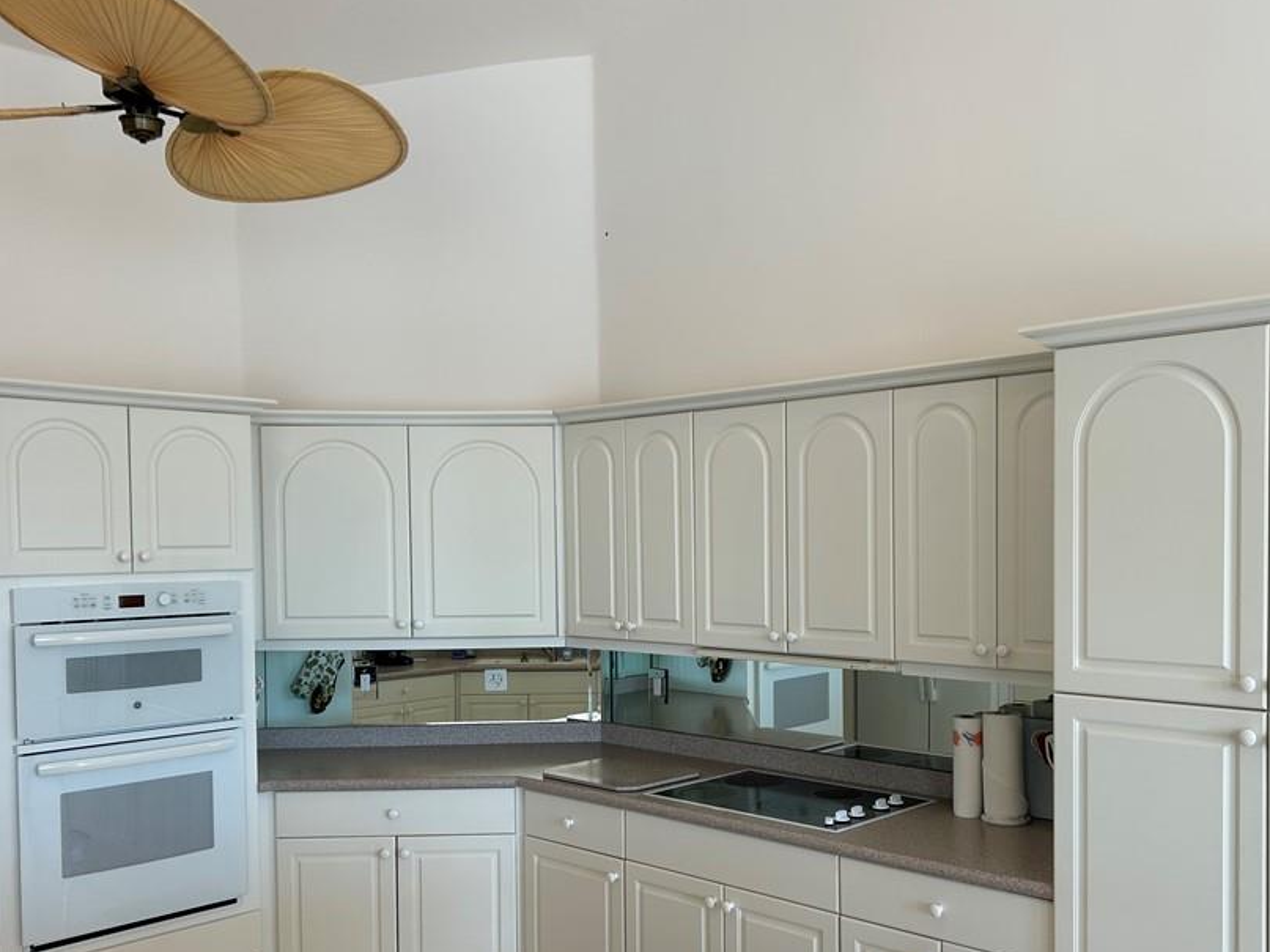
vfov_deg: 42.7
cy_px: 568
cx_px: 678
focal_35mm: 33
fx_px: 1211
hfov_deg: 55.3
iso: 40
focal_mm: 5.7
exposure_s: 1/120
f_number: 1.5
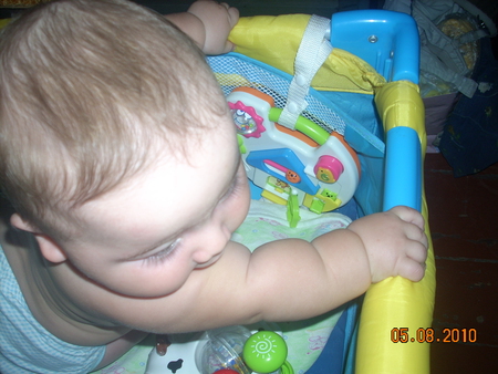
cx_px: 249
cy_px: 187
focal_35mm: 37
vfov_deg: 38.7
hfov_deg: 50.1
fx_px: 533
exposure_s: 1/60
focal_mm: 6.2
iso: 64
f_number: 2.8
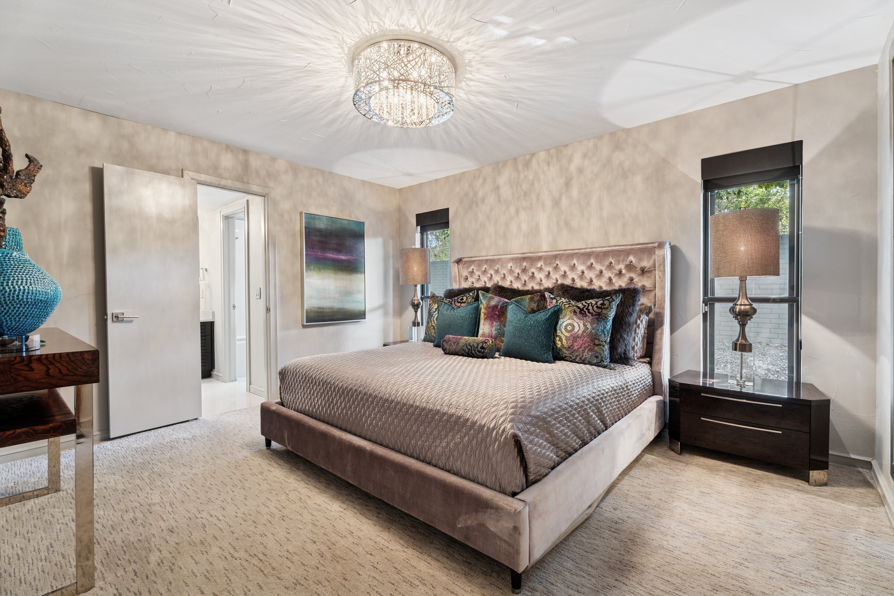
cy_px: 298
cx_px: 447
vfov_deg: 73.7
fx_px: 397
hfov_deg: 96.7
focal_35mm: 16
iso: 200
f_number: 8
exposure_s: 1/20
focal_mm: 16
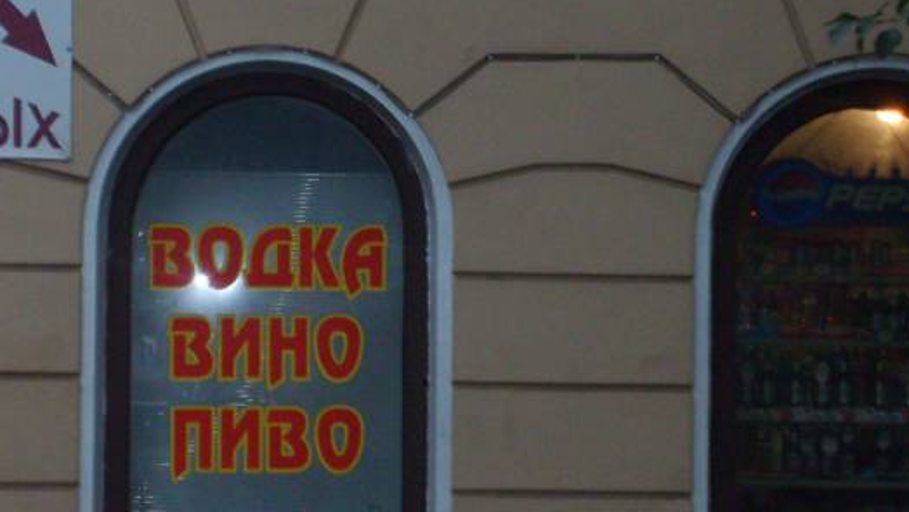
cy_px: 144
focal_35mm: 153
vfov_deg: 7.9
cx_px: 291
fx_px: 3689
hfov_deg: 14.0
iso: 253
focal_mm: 15.5
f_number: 4.6
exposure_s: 1/60
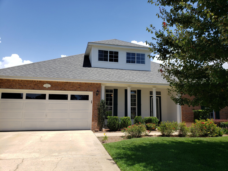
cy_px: 86
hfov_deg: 67.3
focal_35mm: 26
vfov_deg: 53.1
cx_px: 114
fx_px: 171
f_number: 2.4
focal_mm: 4.3
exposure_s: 1/1215
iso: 50
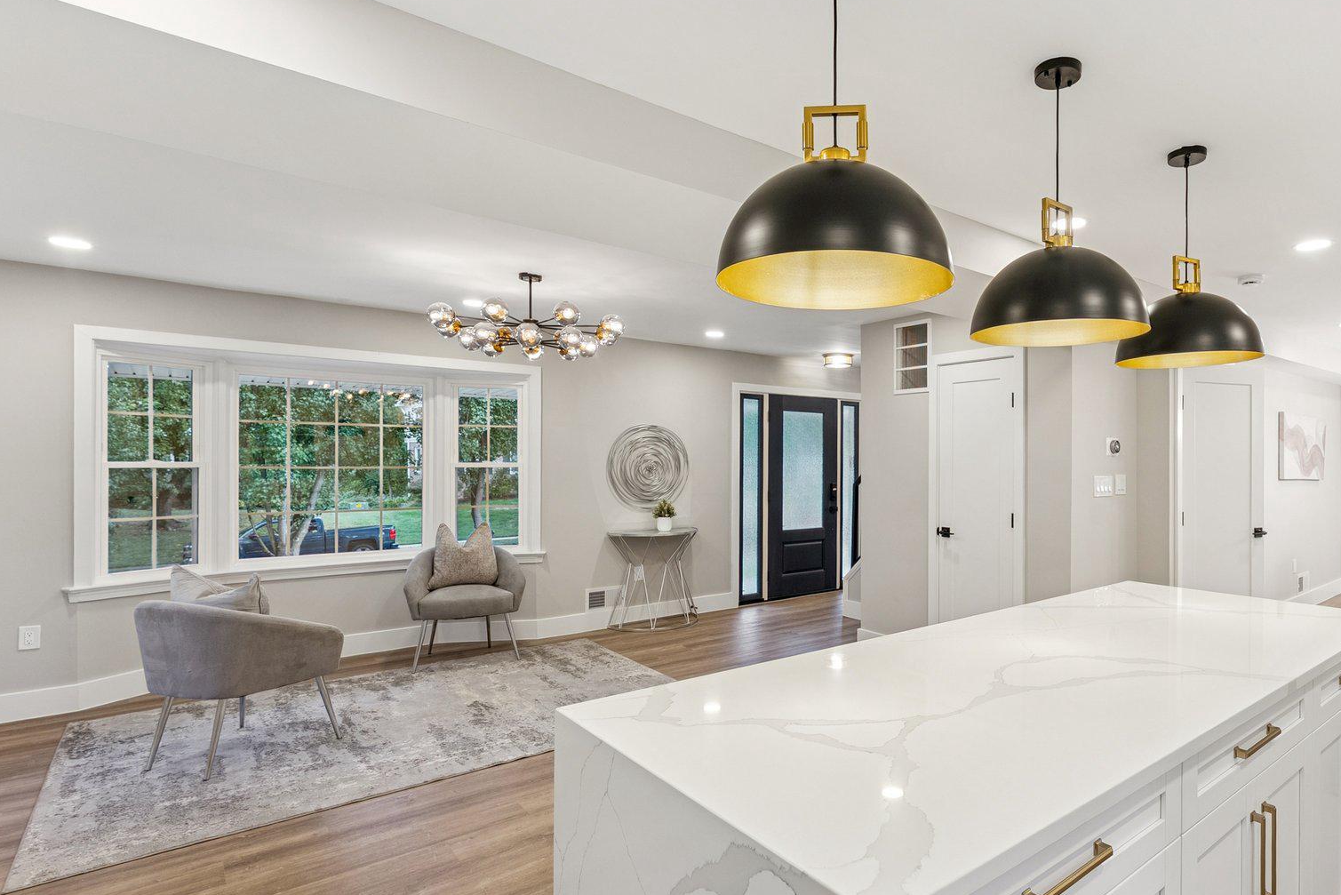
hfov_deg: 85.0
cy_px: 452
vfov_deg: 64.6
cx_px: 850
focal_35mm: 19
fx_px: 708
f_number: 9
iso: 250
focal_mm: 14
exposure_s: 1/6
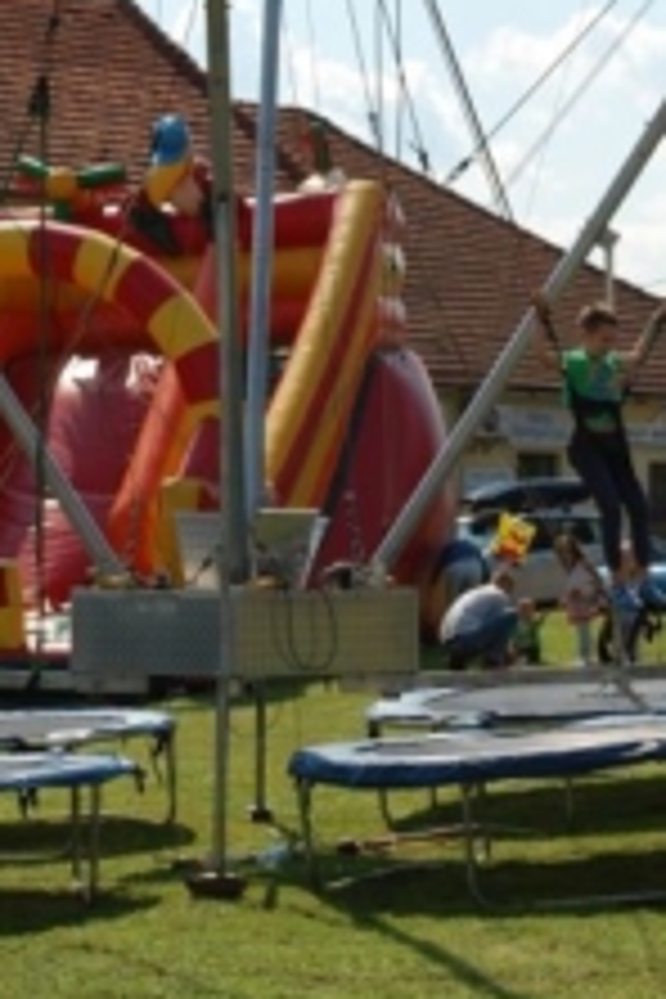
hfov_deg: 10.2
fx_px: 3746
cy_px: 238
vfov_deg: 15.1
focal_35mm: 135
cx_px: 403
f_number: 10
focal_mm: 40
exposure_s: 1/500
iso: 200
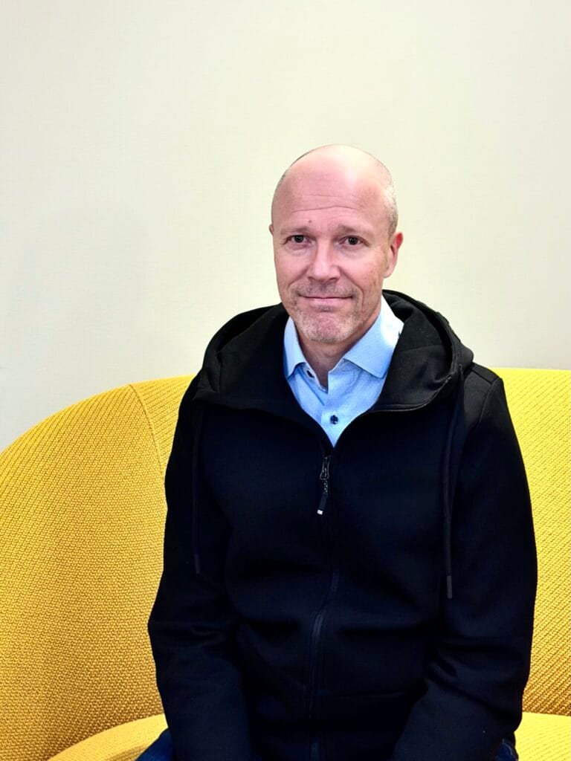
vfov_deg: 39.7
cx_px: 286
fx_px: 1056
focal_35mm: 48
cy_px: 380
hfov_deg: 30.3
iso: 320
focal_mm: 6.76
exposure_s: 1/36
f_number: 1.78
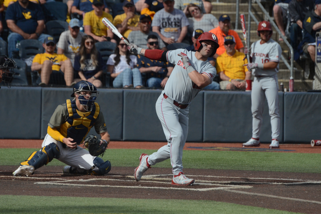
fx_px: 3228
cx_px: 160
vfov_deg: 3.8
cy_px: 107
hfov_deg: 5.7
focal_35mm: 362
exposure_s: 1/8000
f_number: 5.6
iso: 1100
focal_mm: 240
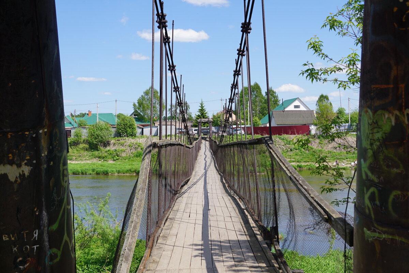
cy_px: 136
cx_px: 204
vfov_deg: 25.8
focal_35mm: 52
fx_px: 597
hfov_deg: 37.8
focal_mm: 35
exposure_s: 1/125
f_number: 9
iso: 100
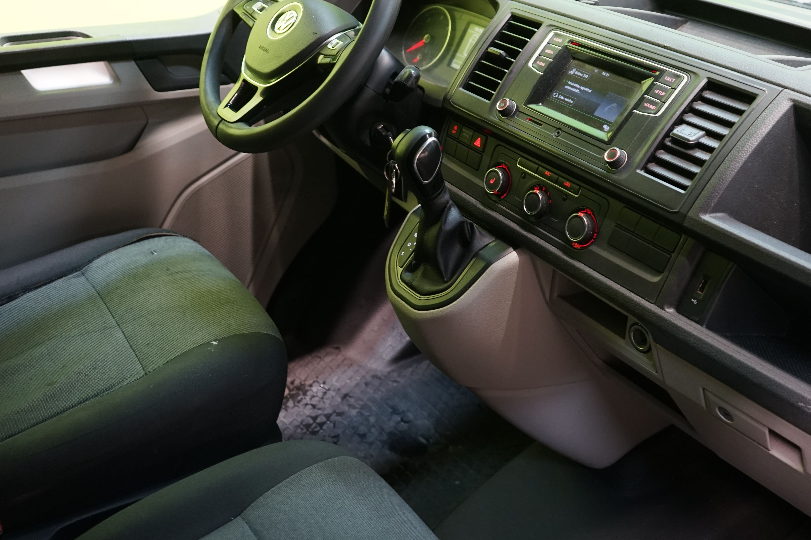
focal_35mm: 40
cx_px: 419
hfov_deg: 48.5
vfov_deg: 33.3
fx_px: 901
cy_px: 225
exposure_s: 1/30
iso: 1250
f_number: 3.5
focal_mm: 29
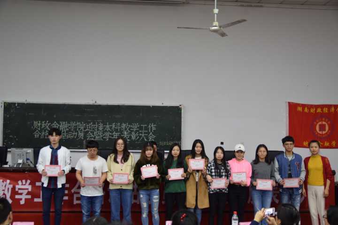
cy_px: 112
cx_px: 169
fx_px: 366
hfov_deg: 49.6
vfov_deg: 34.2
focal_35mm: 39
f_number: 2.8
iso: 200
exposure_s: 1/15
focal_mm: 26
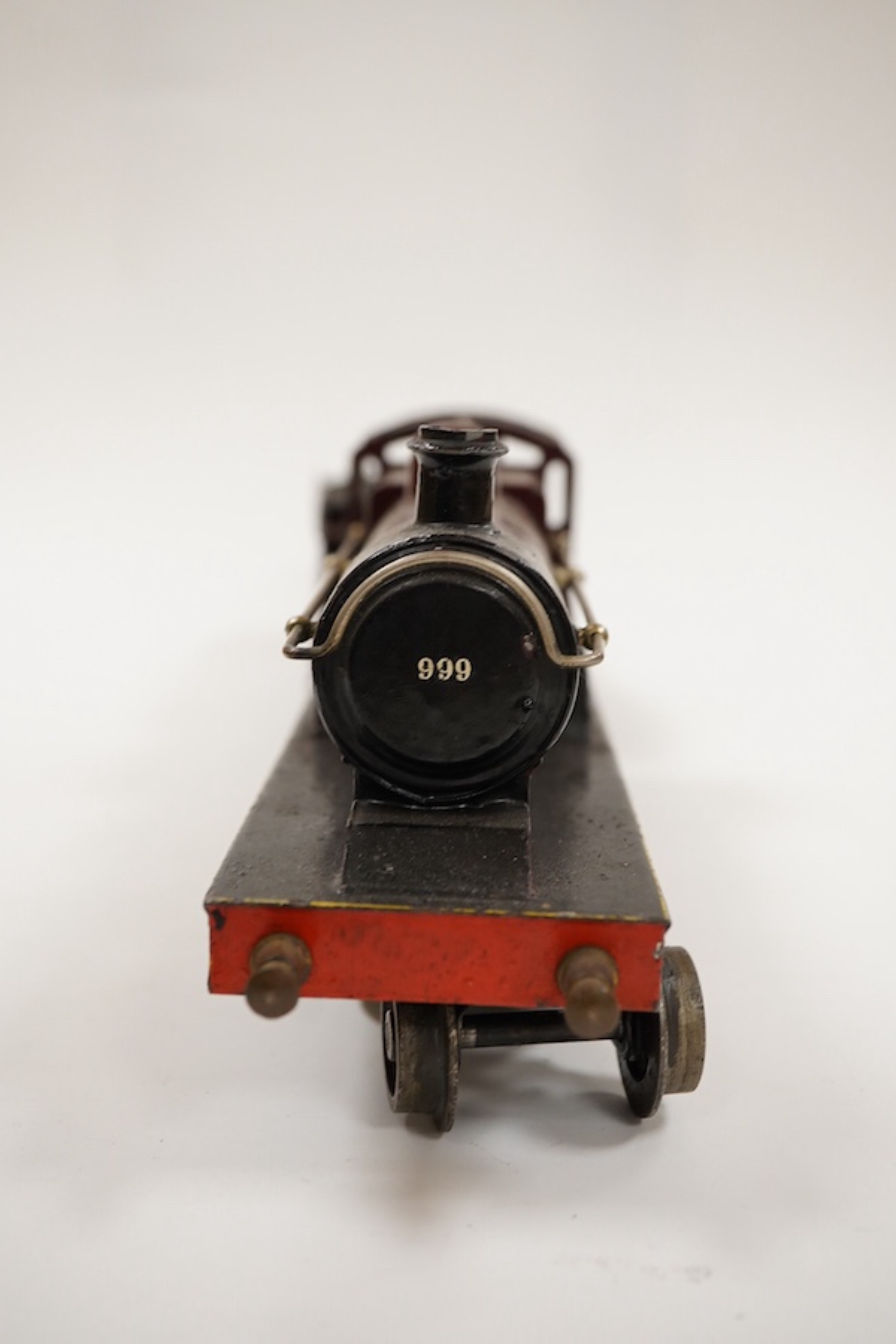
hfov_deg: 29.9
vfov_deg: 43.6
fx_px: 1680
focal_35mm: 45
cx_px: 448
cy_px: 672
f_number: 7.1
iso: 1250
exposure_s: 1/125
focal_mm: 30
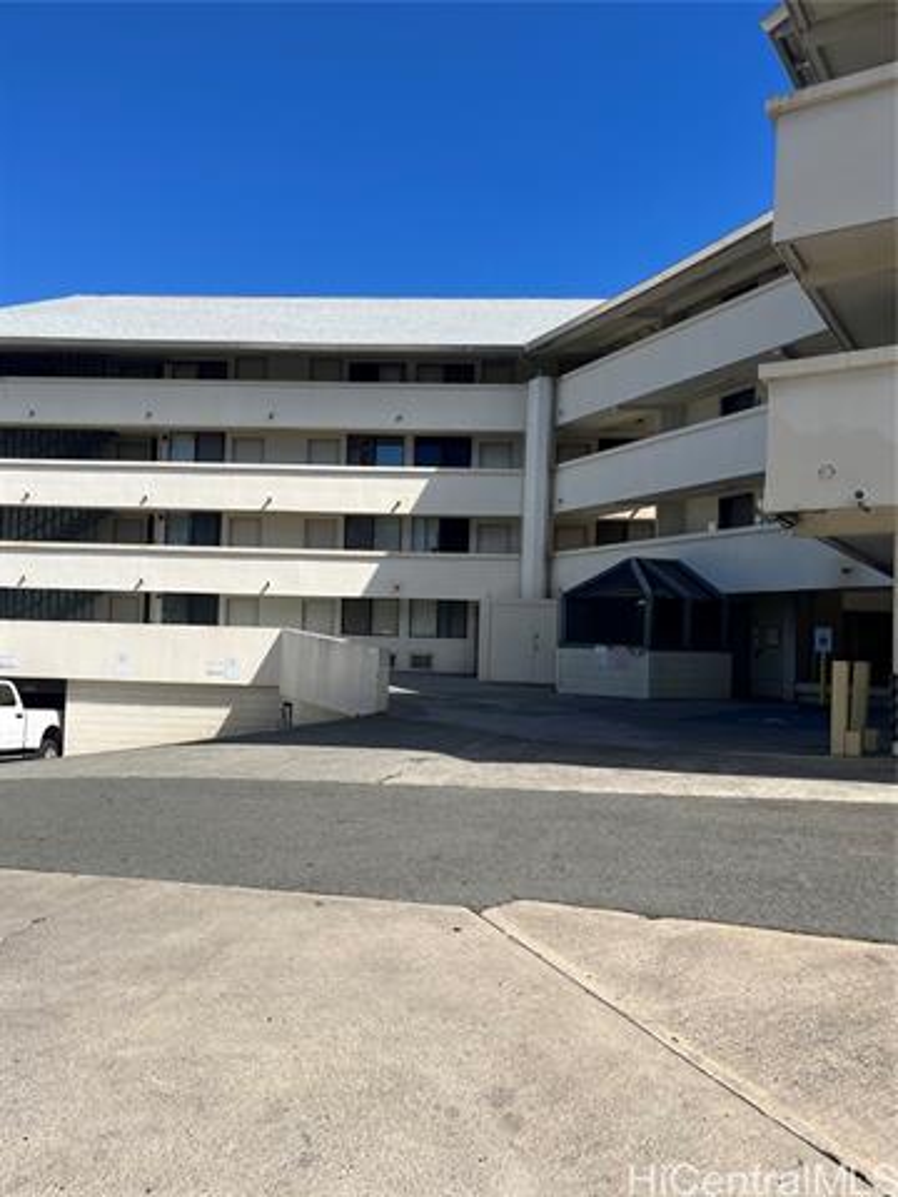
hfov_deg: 53.1
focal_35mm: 26
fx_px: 899
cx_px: 449
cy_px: 598
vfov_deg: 67.3
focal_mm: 5.1
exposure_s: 1/4310
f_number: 1.6
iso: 50
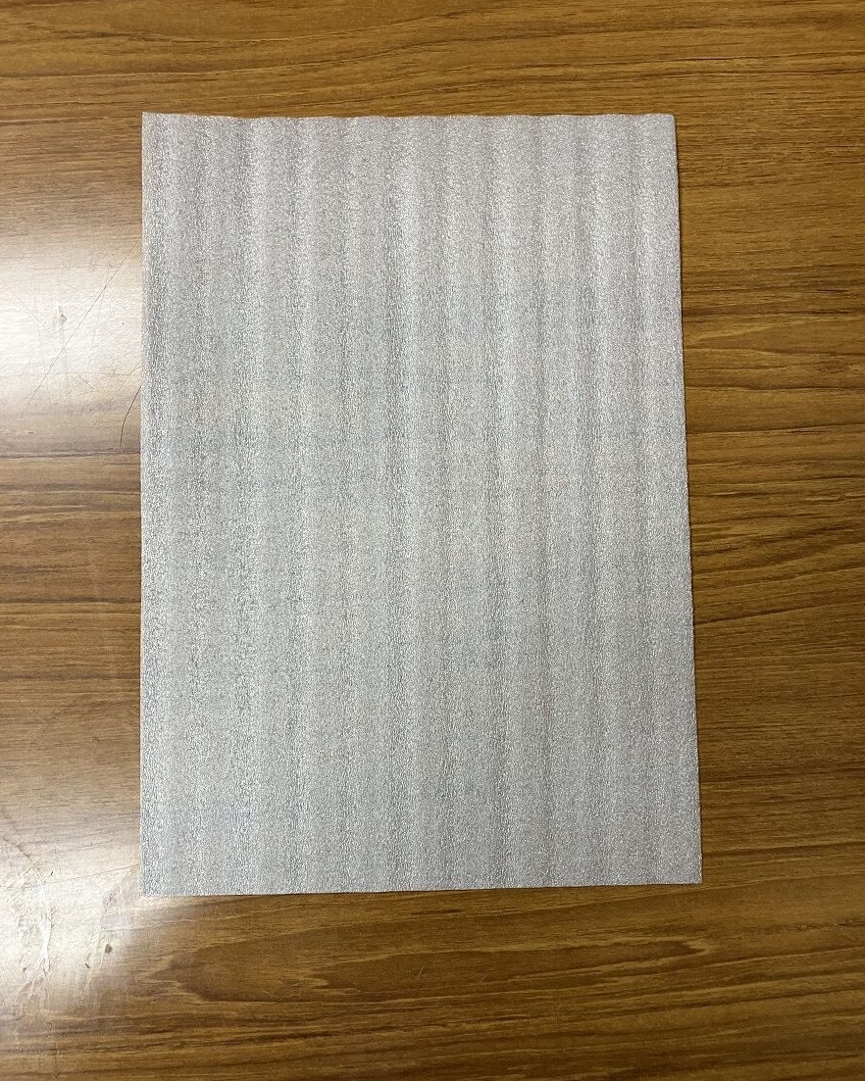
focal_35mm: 30
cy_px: 574
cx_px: 434
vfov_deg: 58.7
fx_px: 960
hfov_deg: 48.5
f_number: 1.8
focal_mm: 3.99
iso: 100
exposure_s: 1/50
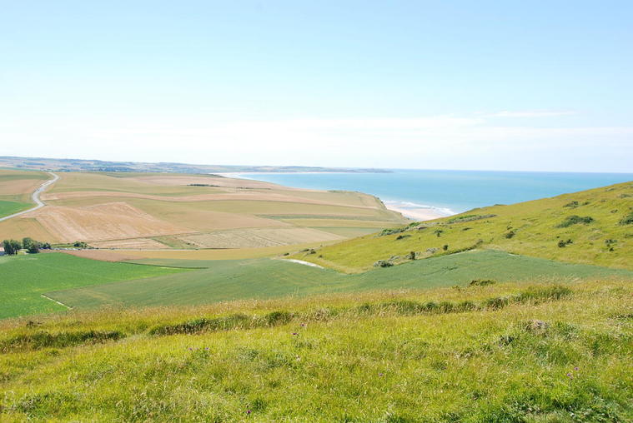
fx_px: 766
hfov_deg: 44.9
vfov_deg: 30.9
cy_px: 212
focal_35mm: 44
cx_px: 316
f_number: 13
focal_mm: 29
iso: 100
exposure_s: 1/100
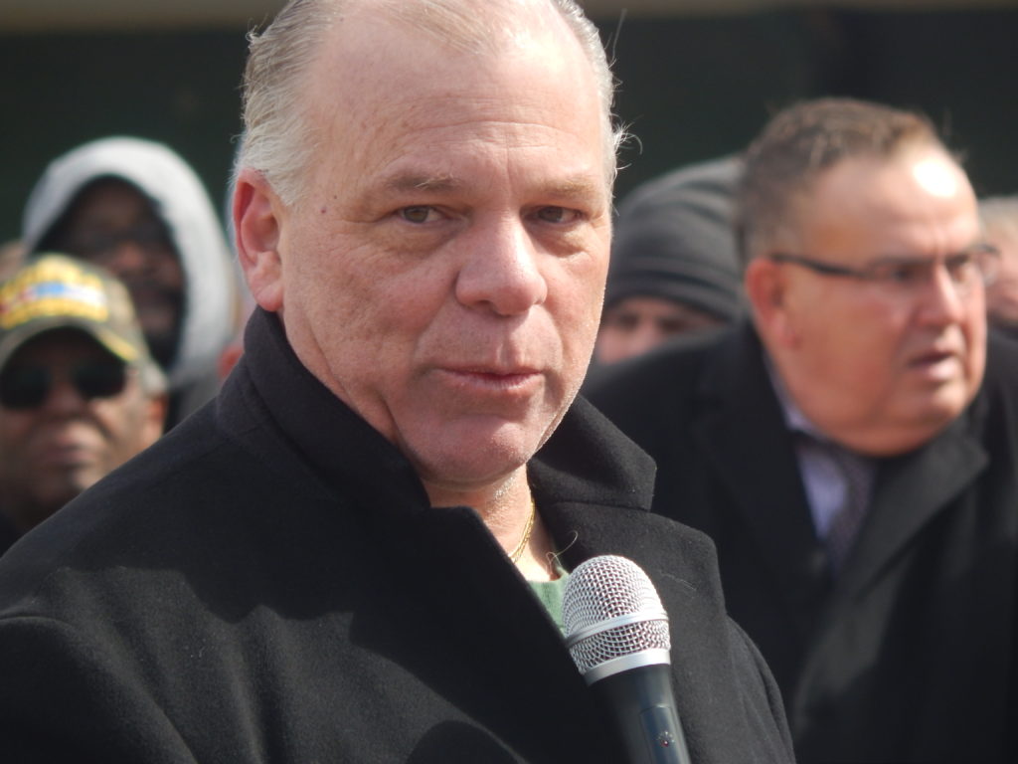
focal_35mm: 675
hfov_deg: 2.9
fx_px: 19851
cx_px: 509
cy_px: 382
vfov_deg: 2.2
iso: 125
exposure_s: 1/200
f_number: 5.8
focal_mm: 120
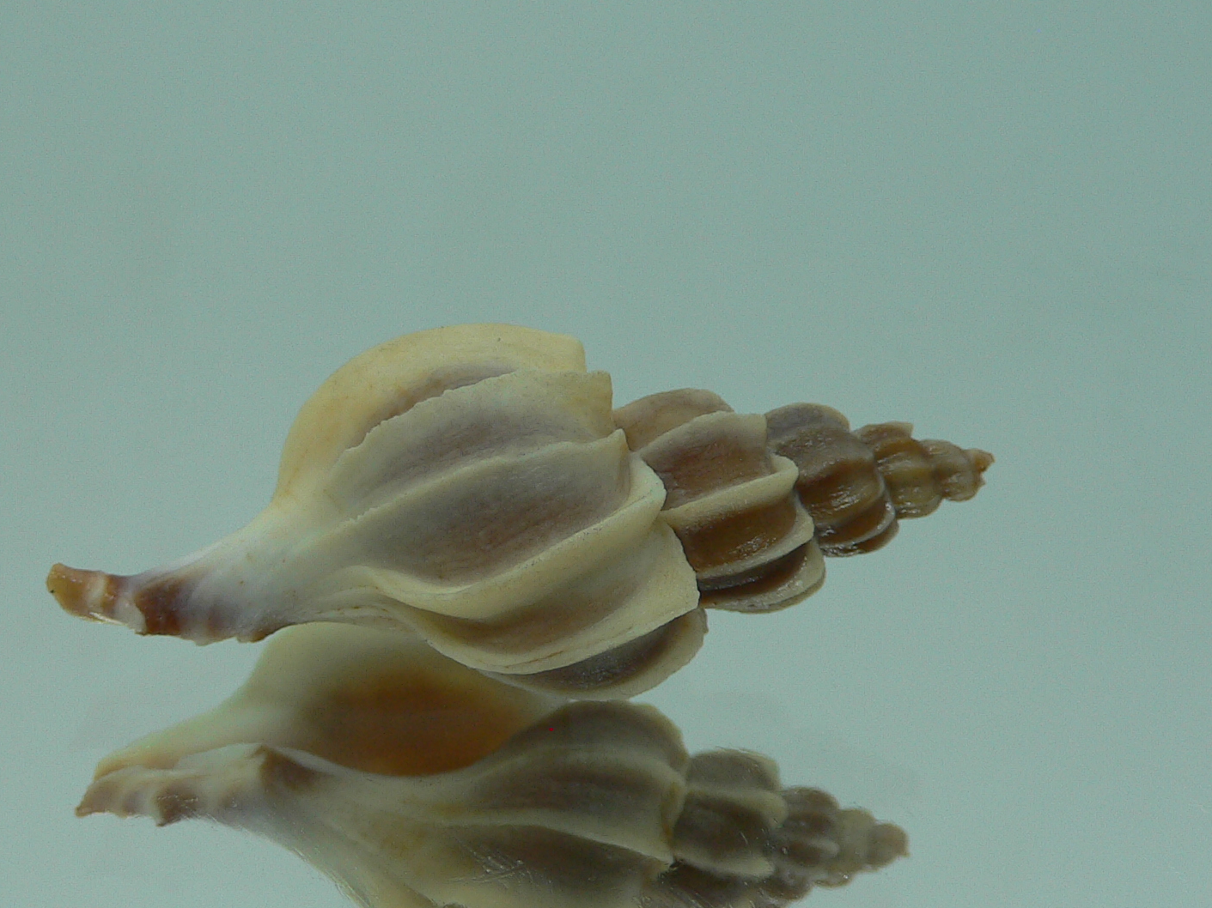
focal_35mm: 50
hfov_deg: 38.0
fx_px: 1750
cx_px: 454
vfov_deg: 28.9
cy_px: 602
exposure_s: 1/60
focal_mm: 4.6
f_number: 2.8
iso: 80
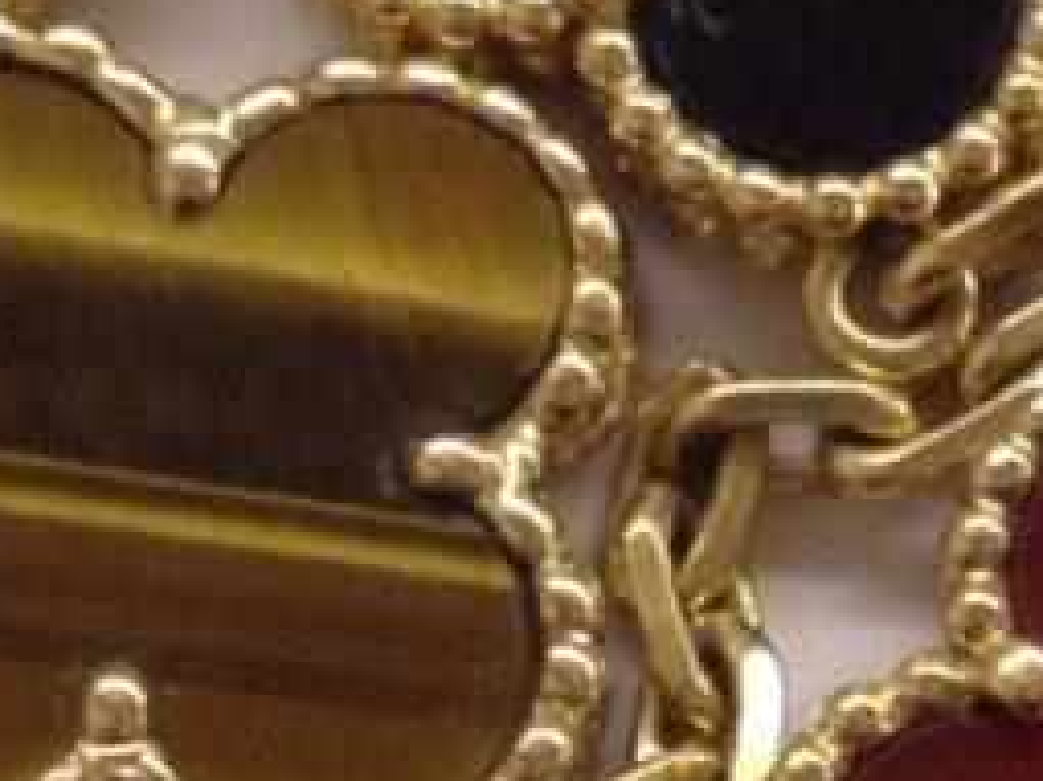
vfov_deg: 6.7
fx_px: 6626
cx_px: 1456
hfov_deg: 8.8
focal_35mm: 220
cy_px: 139
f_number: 2.4
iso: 160
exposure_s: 1/20
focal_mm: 4.28
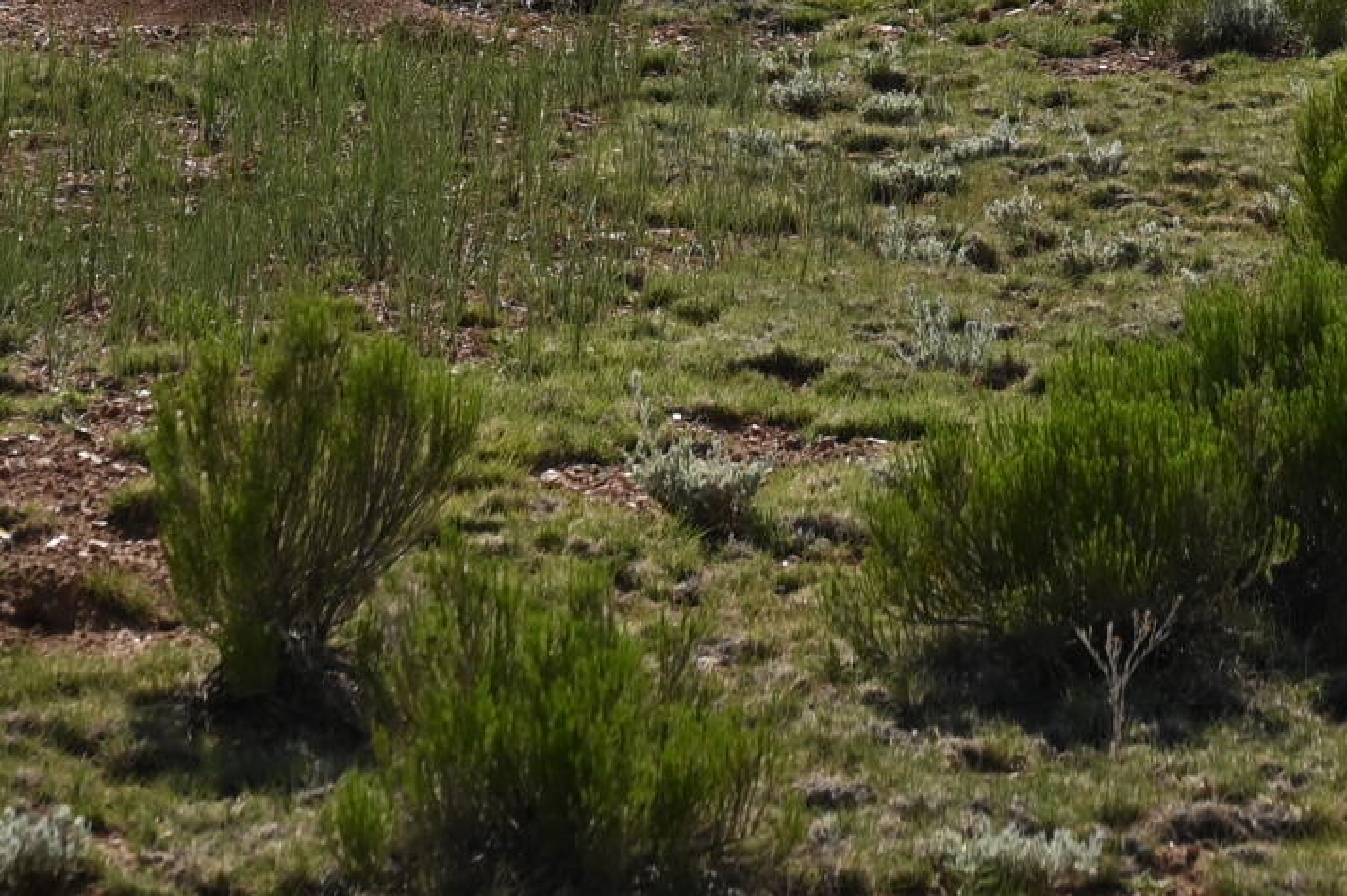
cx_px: 1156
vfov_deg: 5.4
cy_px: -751
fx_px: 9422
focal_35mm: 252
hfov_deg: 8.2
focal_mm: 60
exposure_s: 1/500
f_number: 8
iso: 100
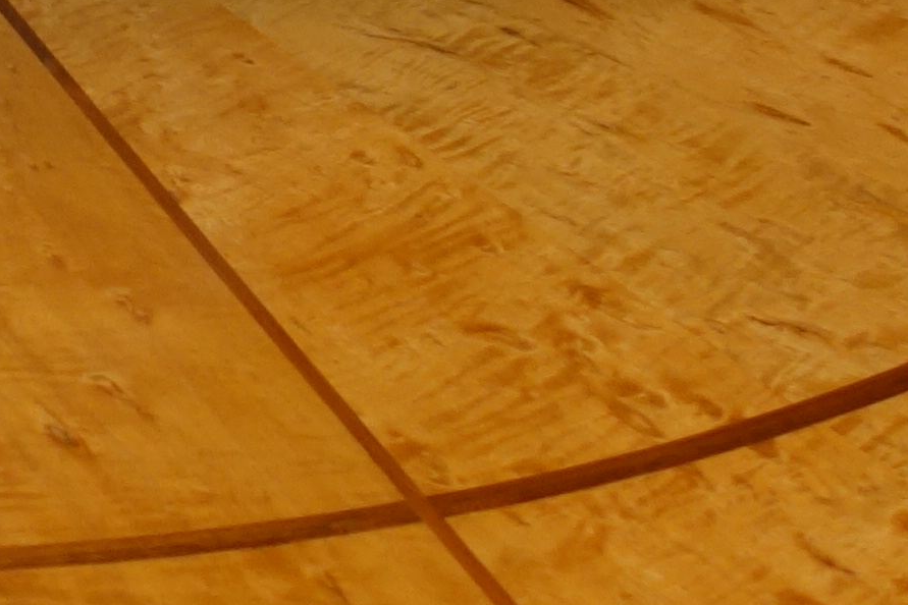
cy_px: -234
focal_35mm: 172
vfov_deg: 7.9
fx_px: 4338
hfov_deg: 11.6
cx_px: -345
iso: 125
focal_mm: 10.4
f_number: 1.8
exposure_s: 1/40
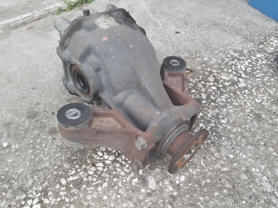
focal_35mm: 26
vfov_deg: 53.1
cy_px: 104
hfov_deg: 67.3
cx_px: 139
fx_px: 209
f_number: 1.7
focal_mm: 4.25
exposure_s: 1/17
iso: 200
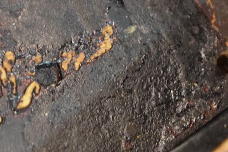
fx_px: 1319
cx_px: 175
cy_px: 46
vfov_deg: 6.6
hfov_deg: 9.9
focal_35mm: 208
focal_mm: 55
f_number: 5.6
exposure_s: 1/80
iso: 3200
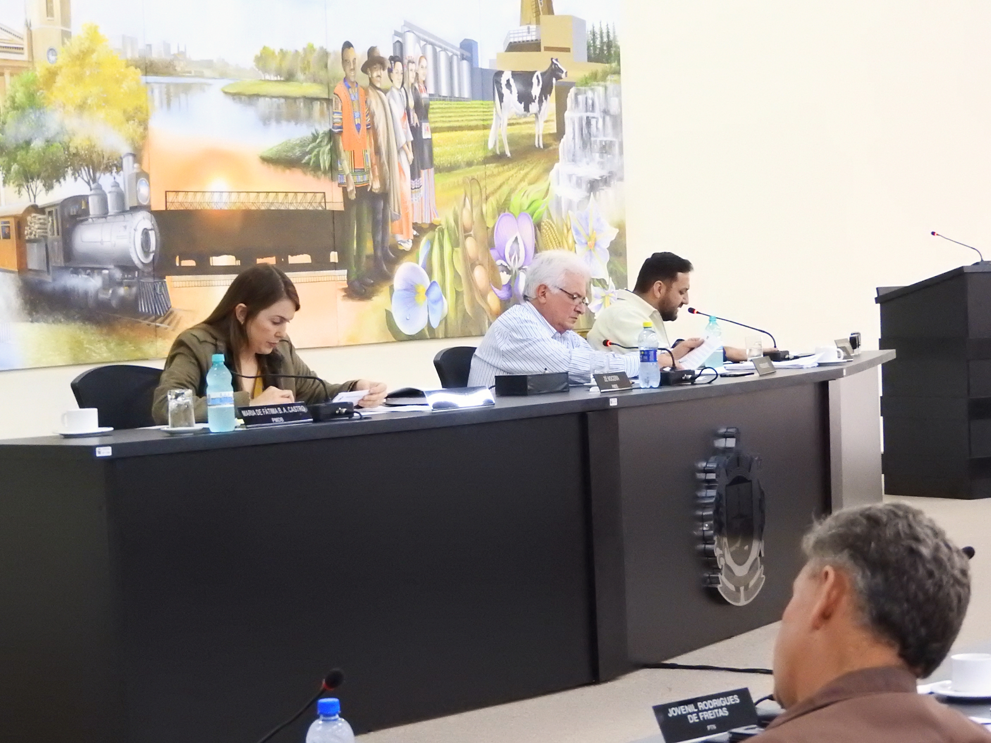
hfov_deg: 20.6
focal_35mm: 95
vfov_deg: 15.6
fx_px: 2720
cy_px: 372
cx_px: 496
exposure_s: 1/25
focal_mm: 17
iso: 1600
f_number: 4.8
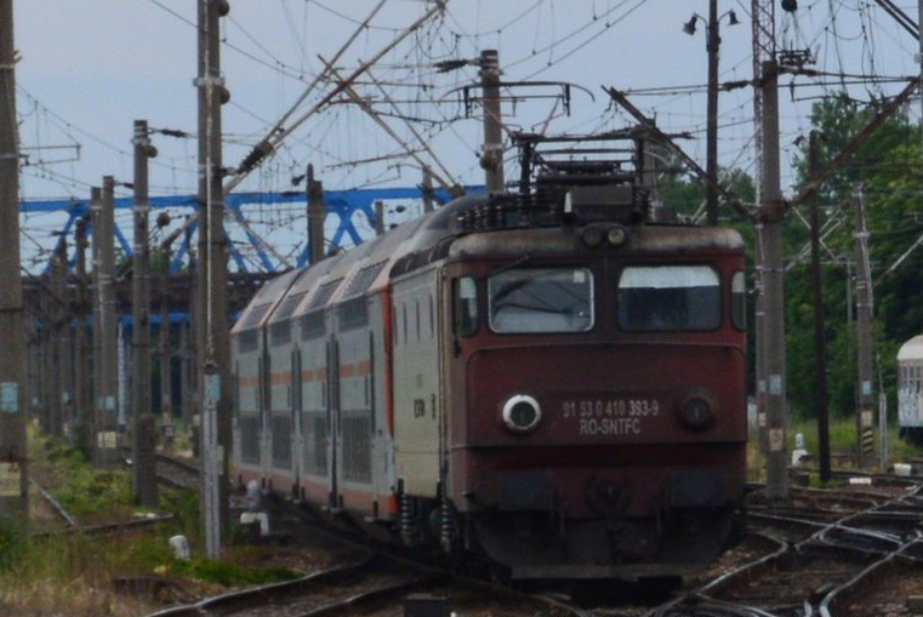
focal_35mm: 87
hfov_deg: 23.5
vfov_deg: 15.8
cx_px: 469
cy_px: 319
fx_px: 2220
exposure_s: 1/320
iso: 400
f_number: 10
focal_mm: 55
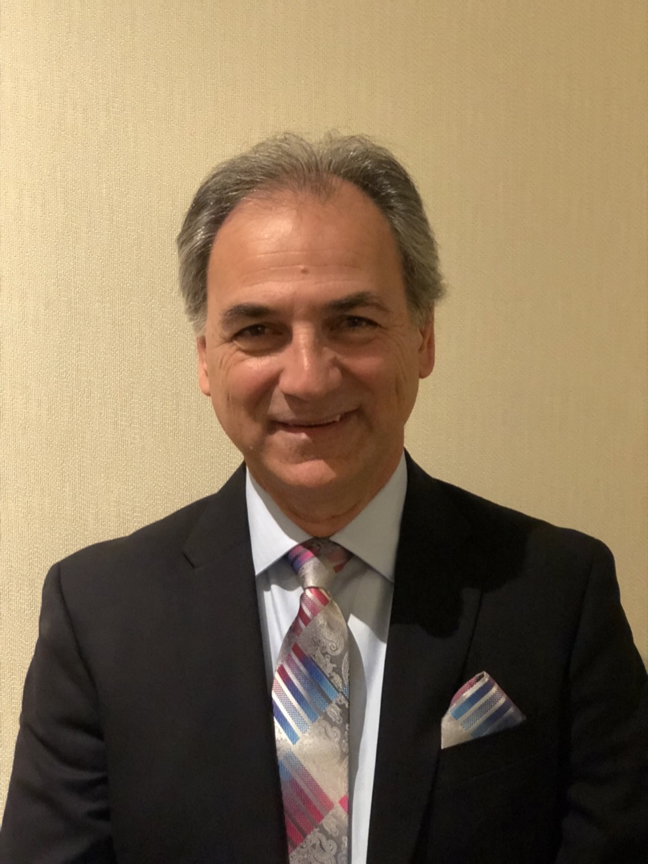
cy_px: 432
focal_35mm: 57
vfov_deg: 33.8
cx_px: 324
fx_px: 1422
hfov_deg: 25.7
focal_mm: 6.6
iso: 1250
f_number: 2.8
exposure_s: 1/60
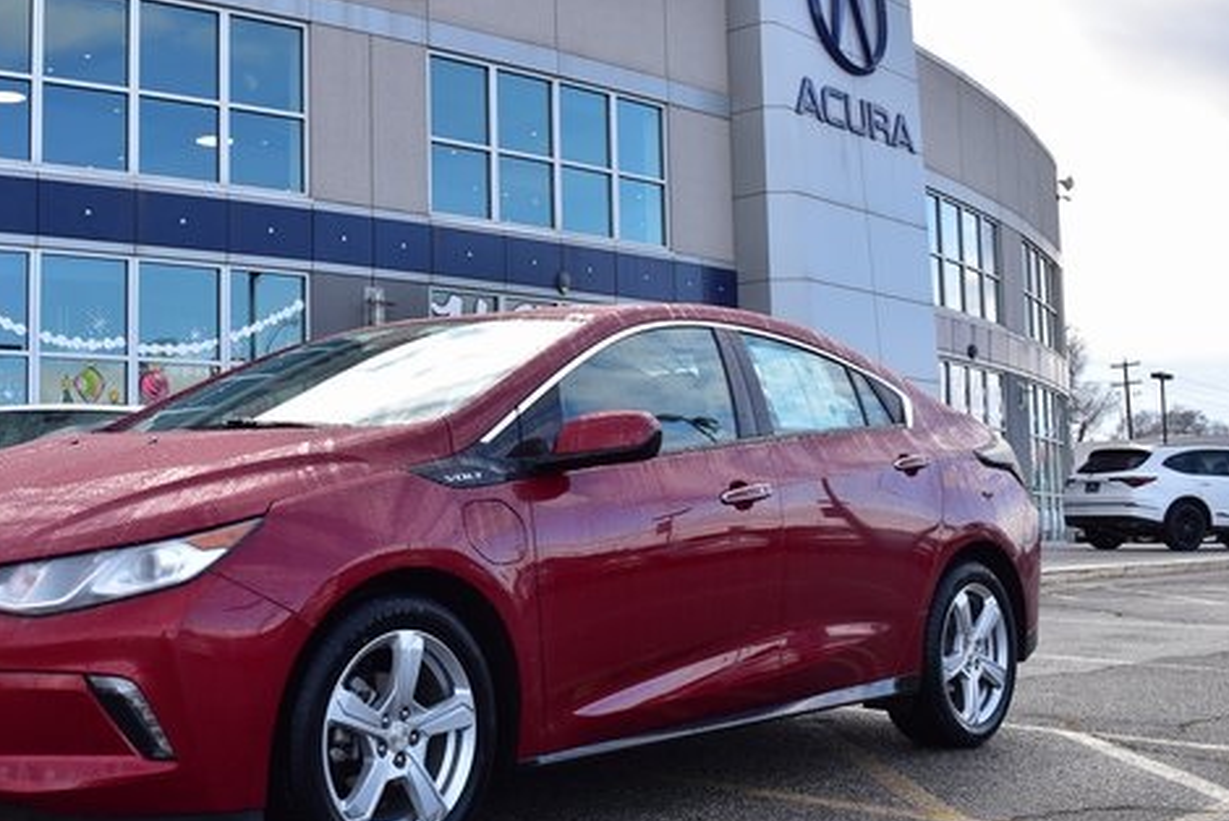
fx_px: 1674
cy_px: 384
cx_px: 411
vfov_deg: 27.6
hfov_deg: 39.8
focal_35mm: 49
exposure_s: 1/160
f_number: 6.3
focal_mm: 24
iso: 100
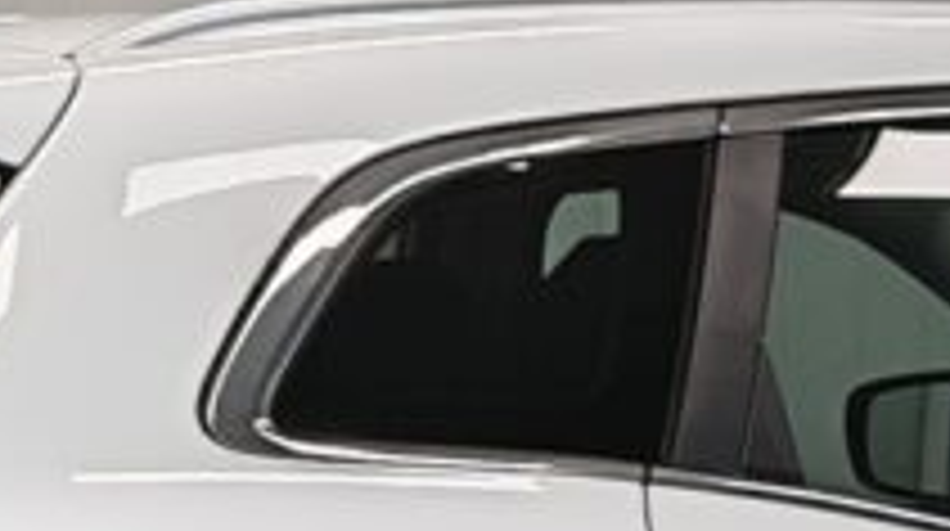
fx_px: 4930
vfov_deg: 6.0
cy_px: 986
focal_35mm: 196
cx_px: 734
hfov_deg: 11.0
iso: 50
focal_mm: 5.4
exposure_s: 1/50
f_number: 1.6
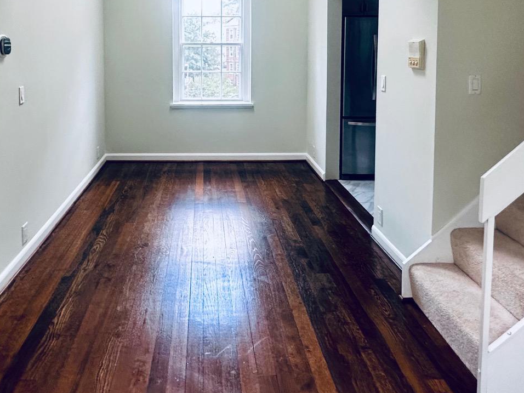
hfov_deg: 59.5
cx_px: 212
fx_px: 454
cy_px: 72
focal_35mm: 30
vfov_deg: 44.3
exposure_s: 1/99
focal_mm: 2.22
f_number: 2.2
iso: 125
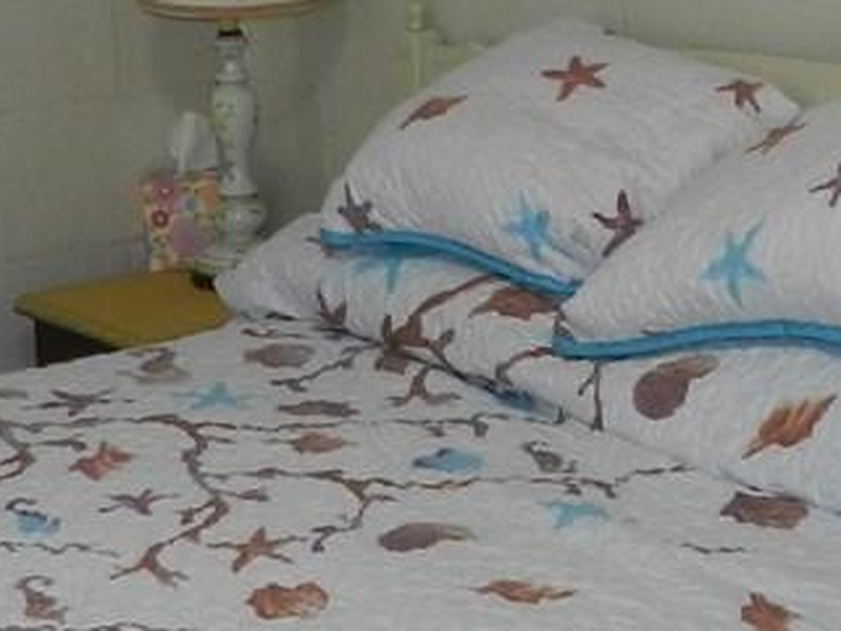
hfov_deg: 17.1
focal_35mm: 115
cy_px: 273
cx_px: 489
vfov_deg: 12.9
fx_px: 2794
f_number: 3.4
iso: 200
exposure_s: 1/30
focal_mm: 4
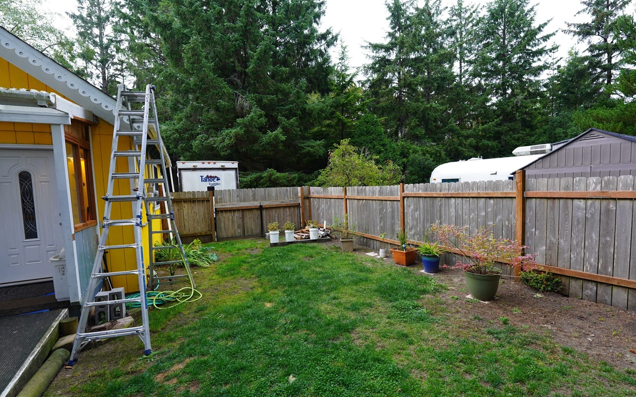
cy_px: 206
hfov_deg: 101.5
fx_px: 260
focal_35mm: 15
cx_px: 314
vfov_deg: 74.8
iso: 100
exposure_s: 1/60
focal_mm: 14
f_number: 4.5
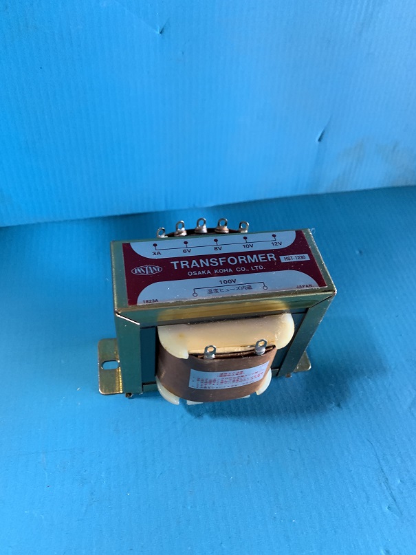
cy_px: 278
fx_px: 417
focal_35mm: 26
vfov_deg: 67.3
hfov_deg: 53.1
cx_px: 208
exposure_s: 1/60
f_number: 1.8
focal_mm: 4.25
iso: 250
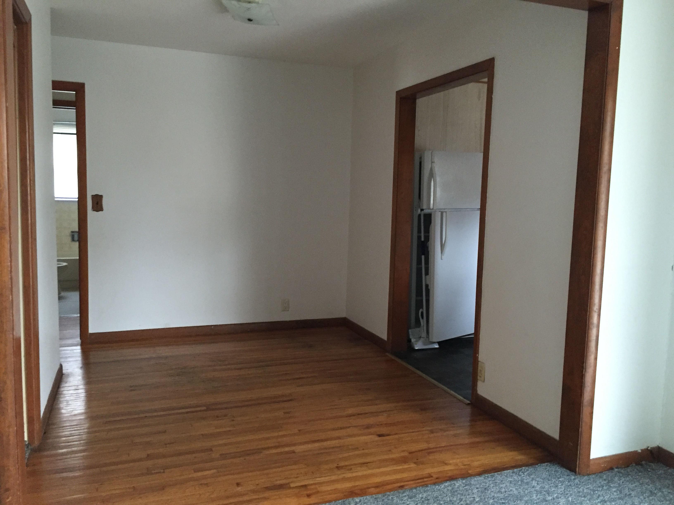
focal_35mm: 29
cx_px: 337
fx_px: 565
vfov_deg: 48.2
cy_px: 252
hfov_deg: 61.7
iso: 250
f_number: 2.2
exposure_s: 1/30
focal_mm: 4.15
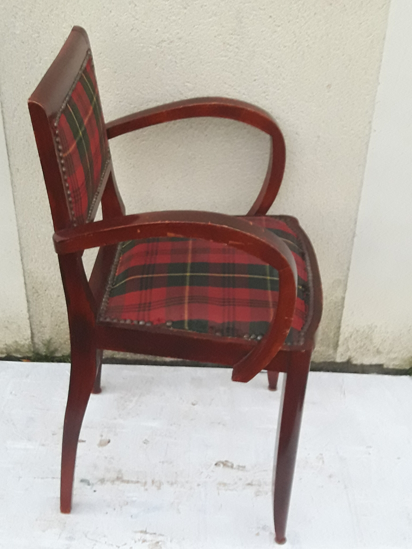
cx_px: 206
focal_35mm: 28
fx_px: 444
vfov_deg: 63.4
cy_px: 274
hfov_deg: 49.7
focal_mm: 3.7
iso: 200
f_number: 1.9
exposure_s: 1/17
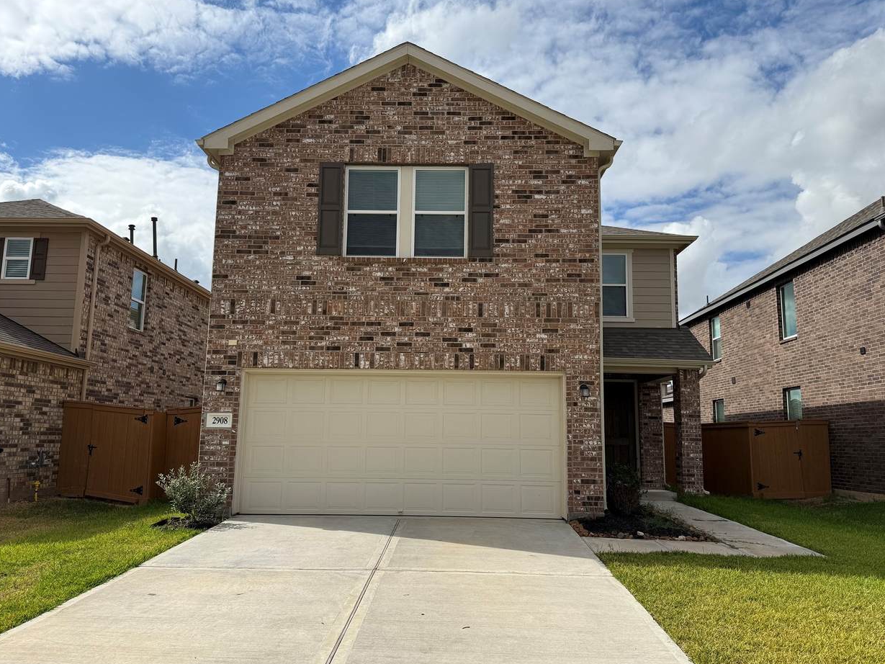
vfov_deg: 54.9
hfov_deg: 69.4
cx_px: 431
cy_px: 341
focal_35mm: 25
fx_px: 639
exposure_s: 1/7353
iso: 80
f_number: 1.78
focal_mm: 6.76
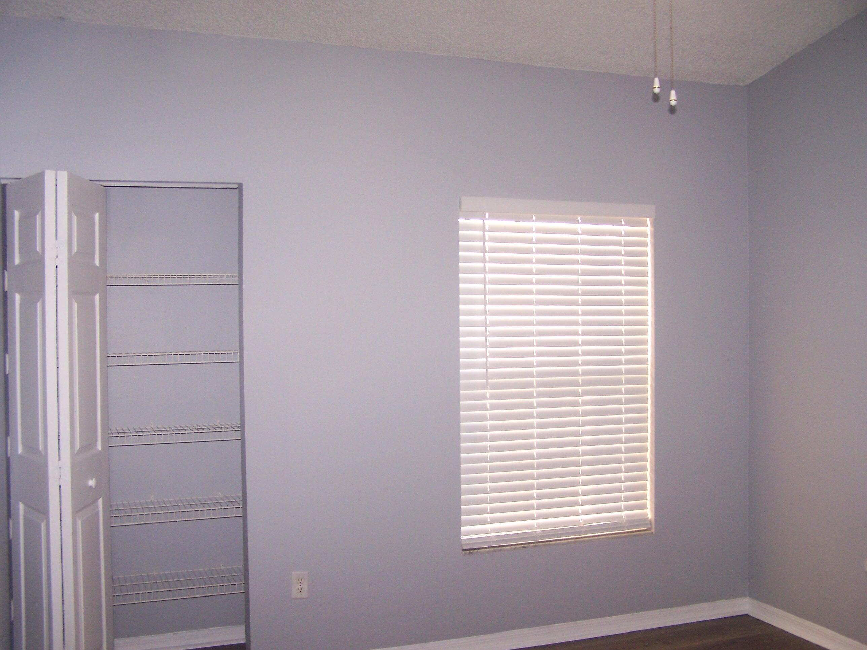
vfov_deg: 37.7
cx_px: 434
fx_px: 952
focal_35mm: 38
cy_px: 325
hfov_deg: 49.0
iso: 140
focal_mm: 6.3
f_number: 2.8
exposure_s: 1/60
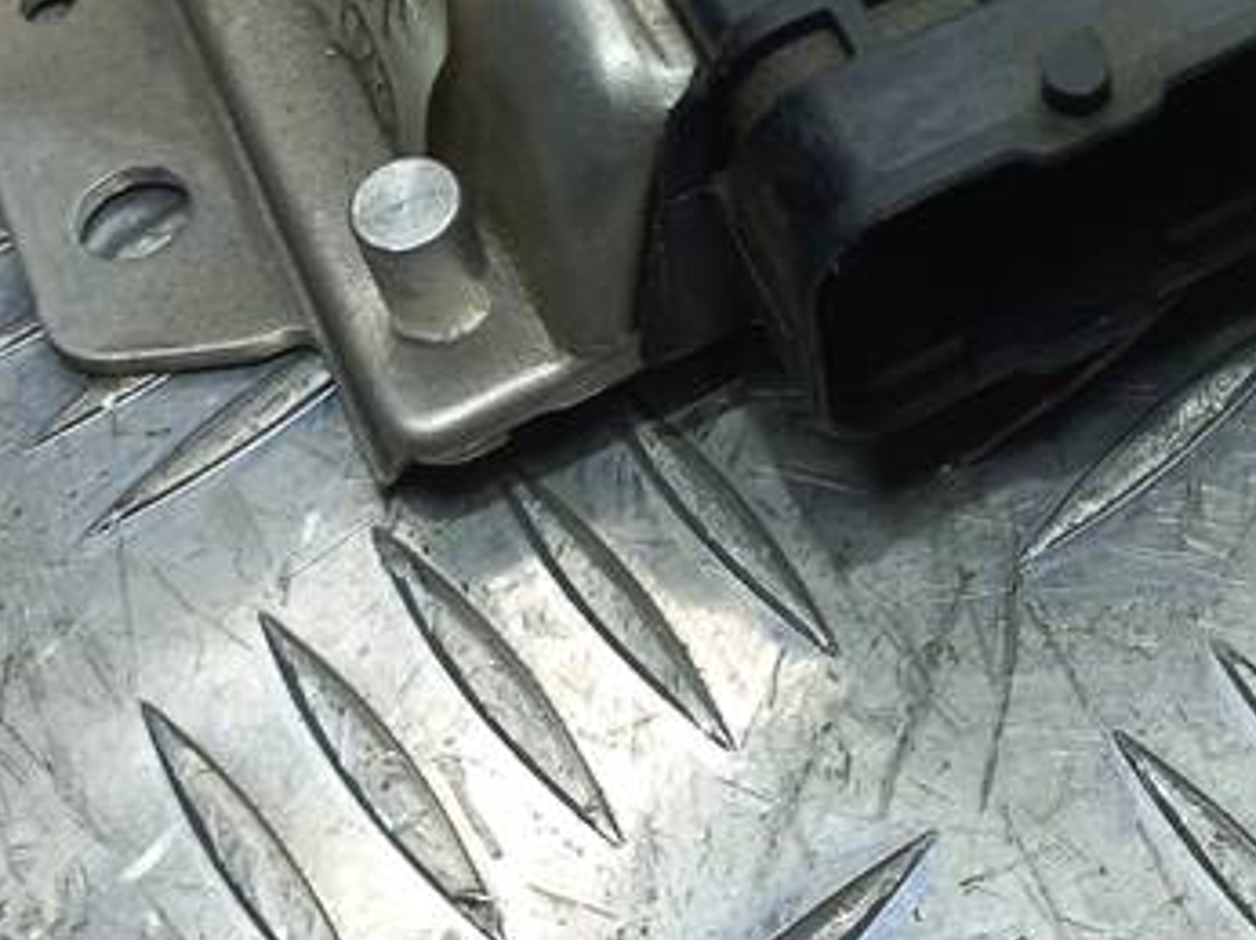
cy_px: -207
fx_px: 2683
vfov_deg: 18.7
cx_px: 1158
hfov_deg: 25.4
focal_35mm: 74
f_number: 1.8
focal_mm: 4.6
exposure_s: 1/100
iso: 32
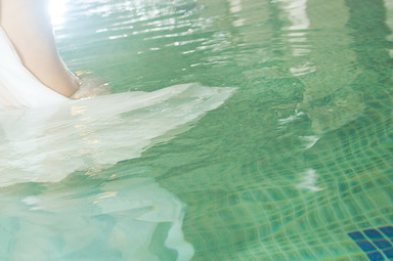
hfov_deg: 25.6
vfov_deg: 18.0
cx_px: -2
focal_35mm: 75
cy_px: 47
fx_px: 818
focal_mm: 24
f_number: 2.8
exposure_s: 1/160
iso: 200
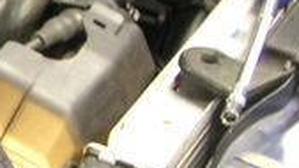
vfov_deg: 7.7
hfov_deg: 12.5
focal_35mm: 157
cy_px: 35
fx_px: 1245
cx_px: -232
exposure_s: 1/6
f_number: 2.8
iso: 100
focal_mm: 6
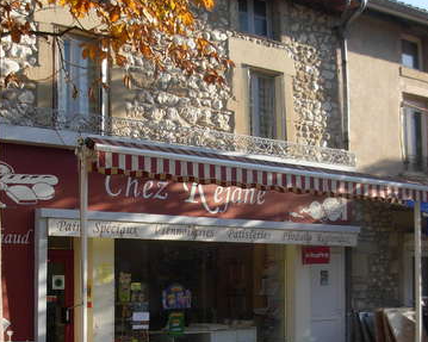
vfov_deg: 24.4
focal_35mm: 62
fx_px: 785
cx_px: 117
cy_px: 242
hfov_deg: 30.1
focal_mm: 6.3
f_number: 2.9
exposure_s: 1/527
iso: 79
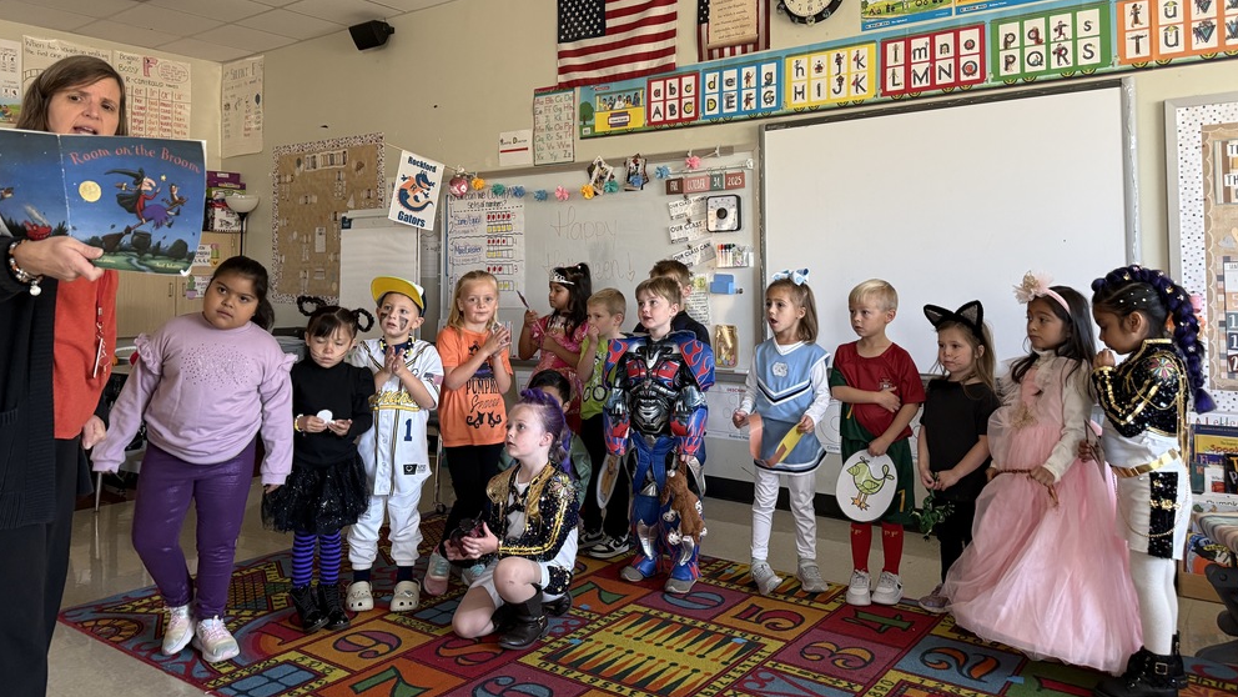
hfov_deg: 69.9
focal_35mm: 27
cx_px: 625
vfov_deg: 42.4
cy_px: 240
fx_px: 886
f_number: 1.78
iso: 320
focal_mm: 6.76
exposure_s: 1/60
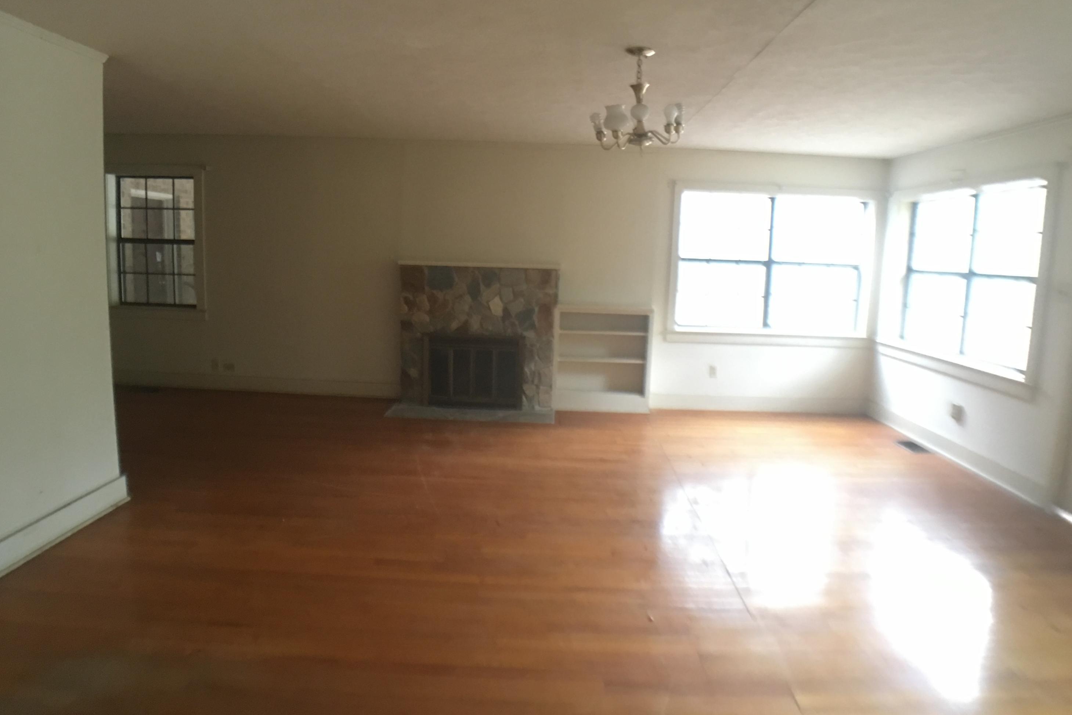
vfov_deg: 42.3
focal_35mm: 31
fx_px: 923
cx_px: 545
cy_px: 346
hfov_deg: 60.3
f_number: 2.2
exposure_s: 1/4
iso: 125
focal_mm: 4.15
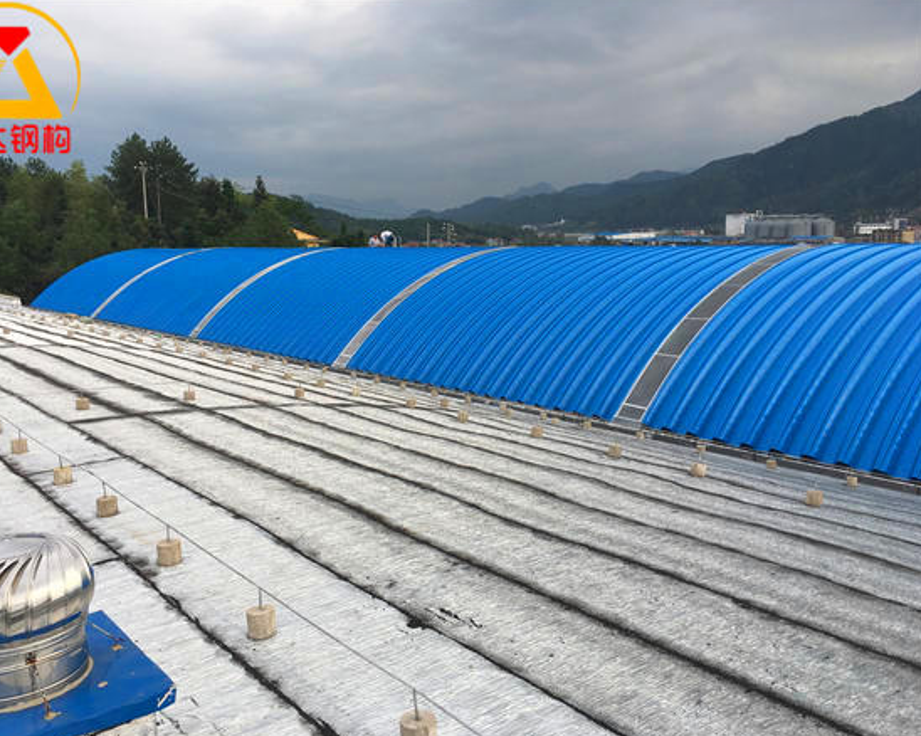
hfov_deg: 57.1
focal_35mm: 31
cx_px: 424
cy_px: 371
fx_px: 845
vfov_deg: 47.1
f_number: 2.2
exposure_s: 1/368
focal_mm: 4.15
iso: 25
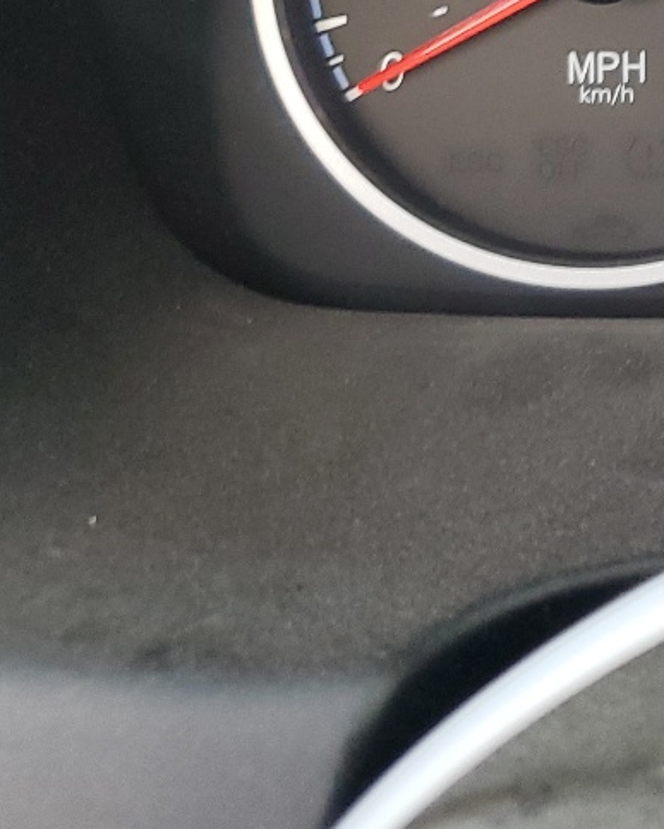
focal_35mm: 84
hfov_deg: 16.5
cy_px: -132
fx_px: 2061
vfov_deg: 21.3
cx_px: 1036
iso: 87
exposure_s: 1/120
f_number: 1.5
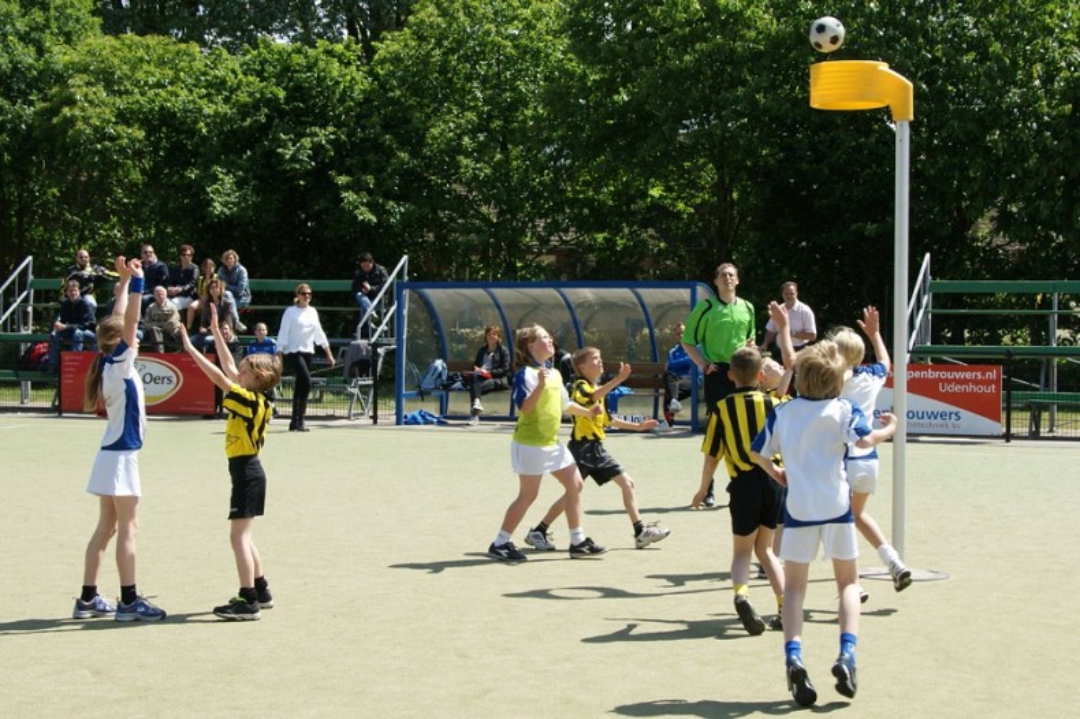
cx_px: 540
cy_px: 360
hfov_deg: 46.4
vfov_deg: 31.9
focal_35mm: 42
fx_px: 1259
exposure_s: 1/400
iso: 200
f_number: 7.1
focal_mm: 28
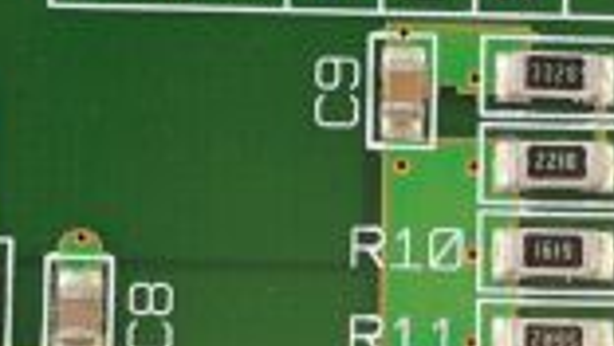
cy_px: 663
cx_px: 504
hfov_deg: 10.7
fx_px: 3275
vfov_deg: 5.9
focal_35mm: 201
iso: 1600
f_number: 13
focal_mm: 50
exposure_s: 1/125
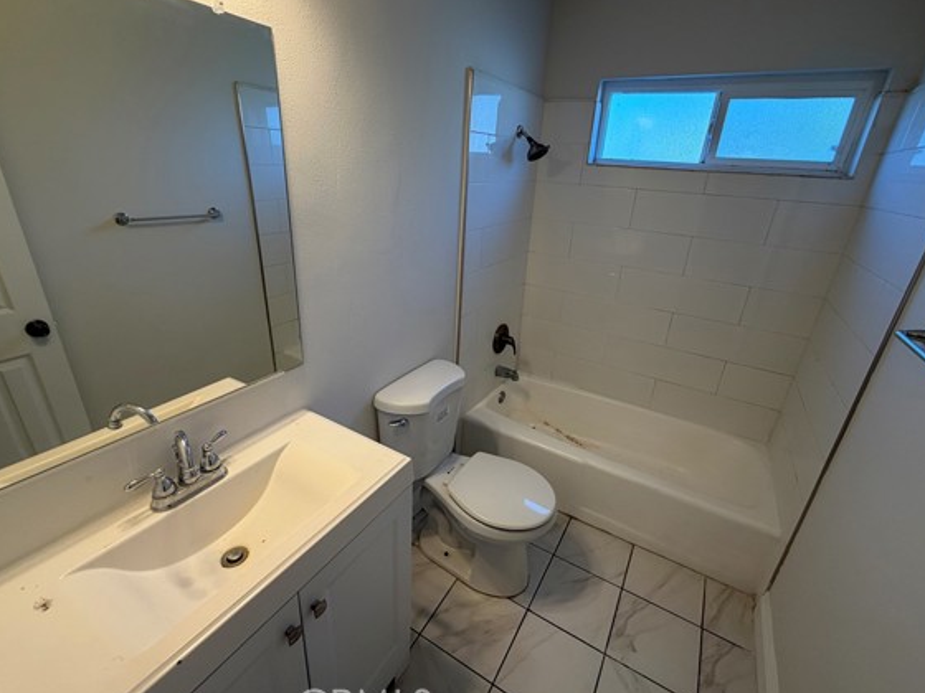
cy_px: 332
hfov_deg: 94.5
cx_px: 469
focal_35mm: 16
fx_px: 428
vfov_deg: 78.1
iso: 100
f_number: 2.2
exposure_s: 1/120
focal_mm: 2.22
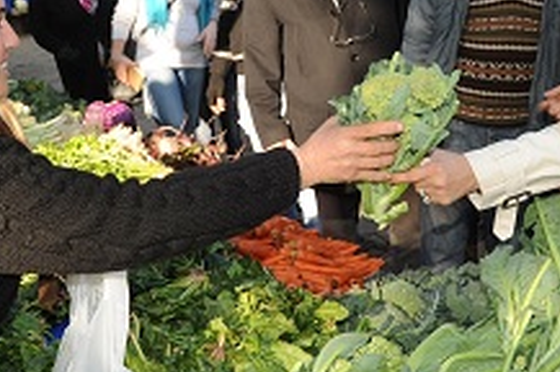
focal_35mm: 143
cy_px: 132
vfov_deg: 9.6
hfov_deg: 14.4
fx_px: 2221
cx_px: 271
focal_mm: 62
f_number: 9
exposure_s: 1/250
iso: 400
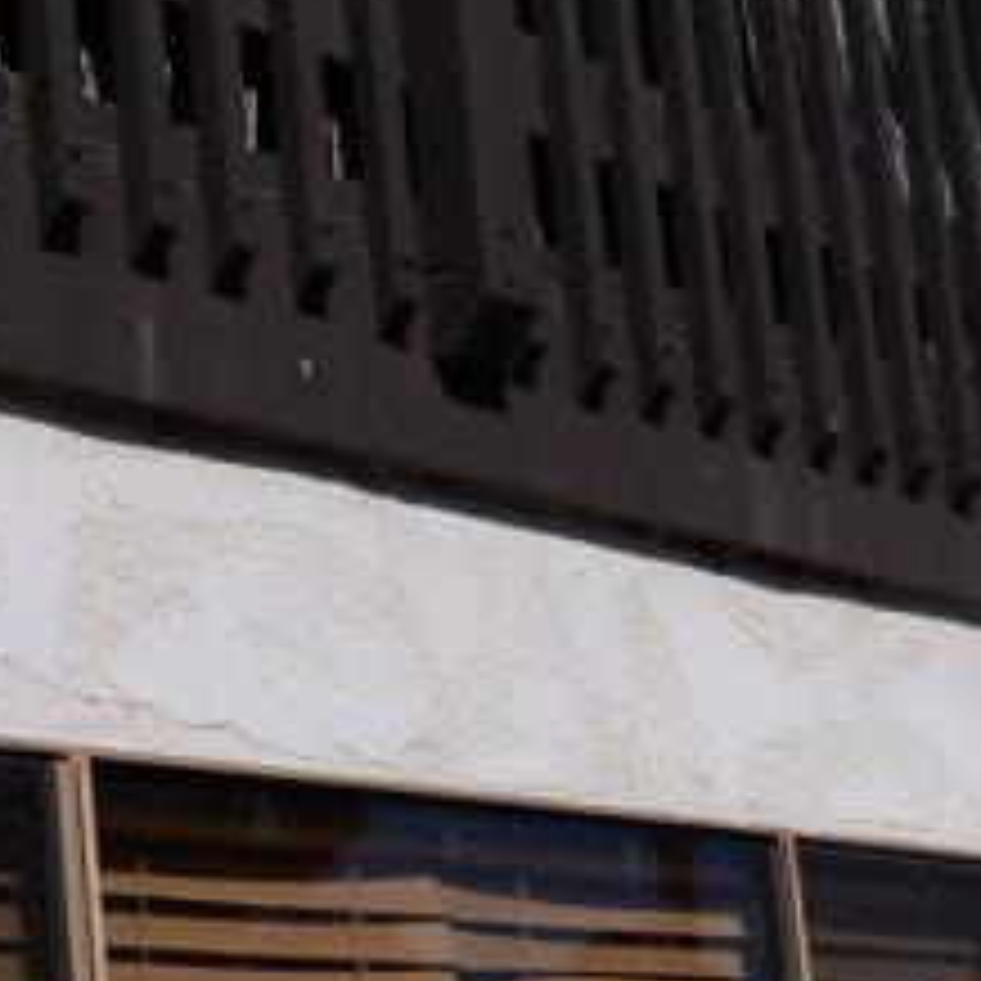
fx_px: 2918
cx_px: 117
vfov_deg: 18.8
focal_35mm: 91
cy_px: 828
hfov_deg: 18.8
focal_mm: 6.2
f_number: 6.2
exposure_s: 1/1000
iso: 80
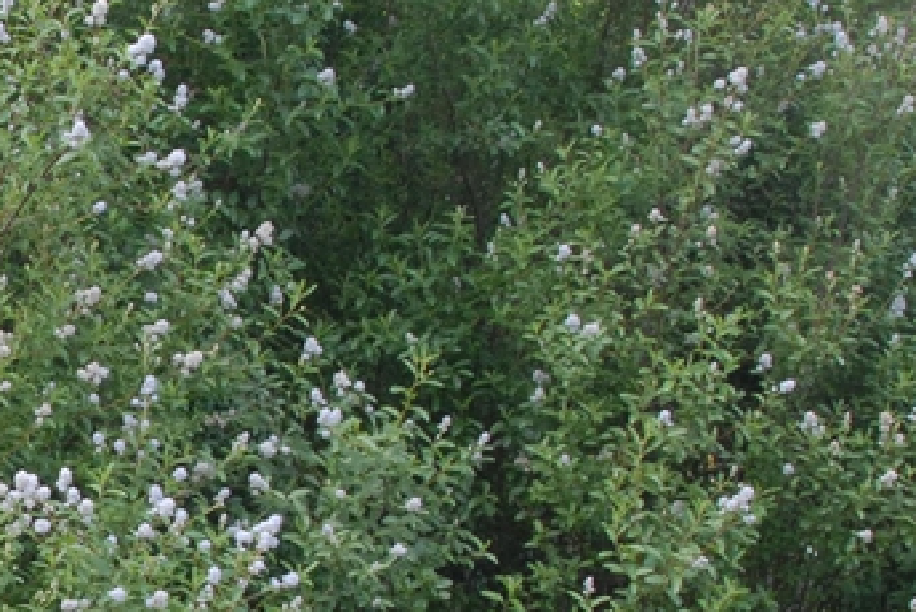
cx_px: -301
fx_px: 3183
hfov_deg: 15.5
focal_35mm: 125
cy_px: 486
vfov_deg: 11.0
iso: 400
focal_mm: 28
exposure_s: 1/160
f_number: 6.3
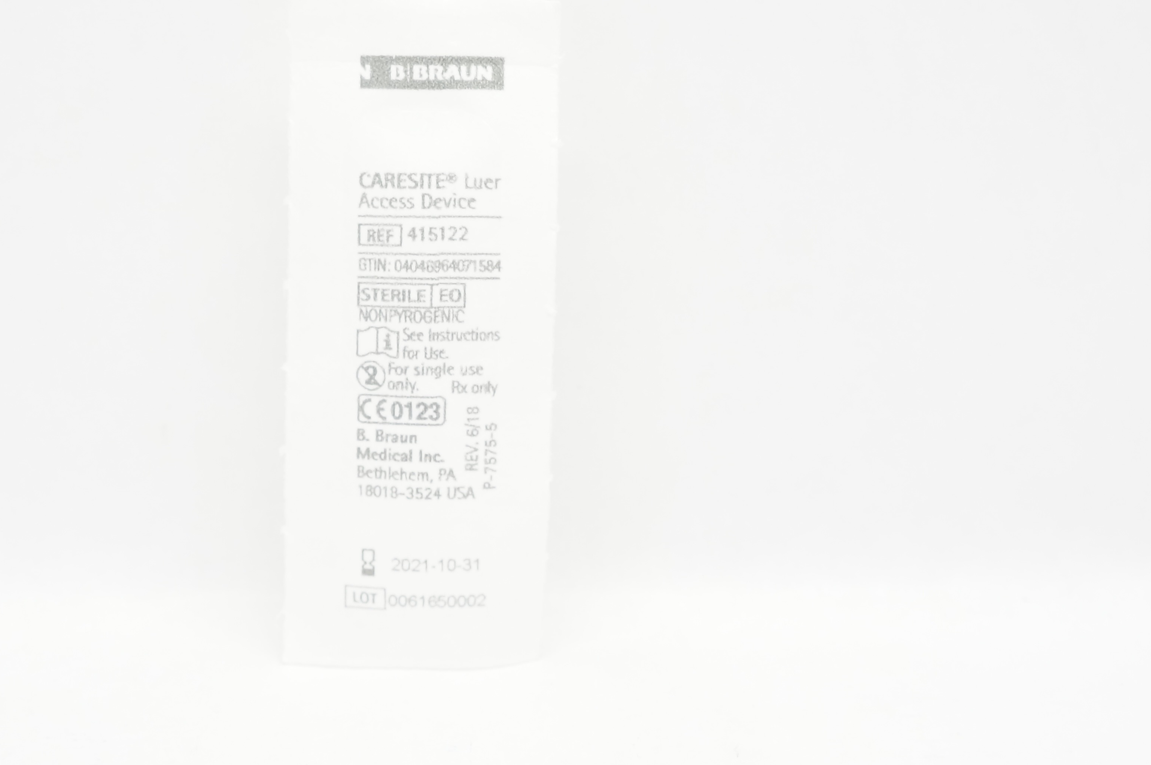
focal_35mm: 62
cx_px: 440
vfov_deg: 21.9
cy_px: 381
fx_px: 1980
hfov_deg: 32.3
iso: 800
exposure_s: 1/60
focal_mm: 26
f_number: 5.6
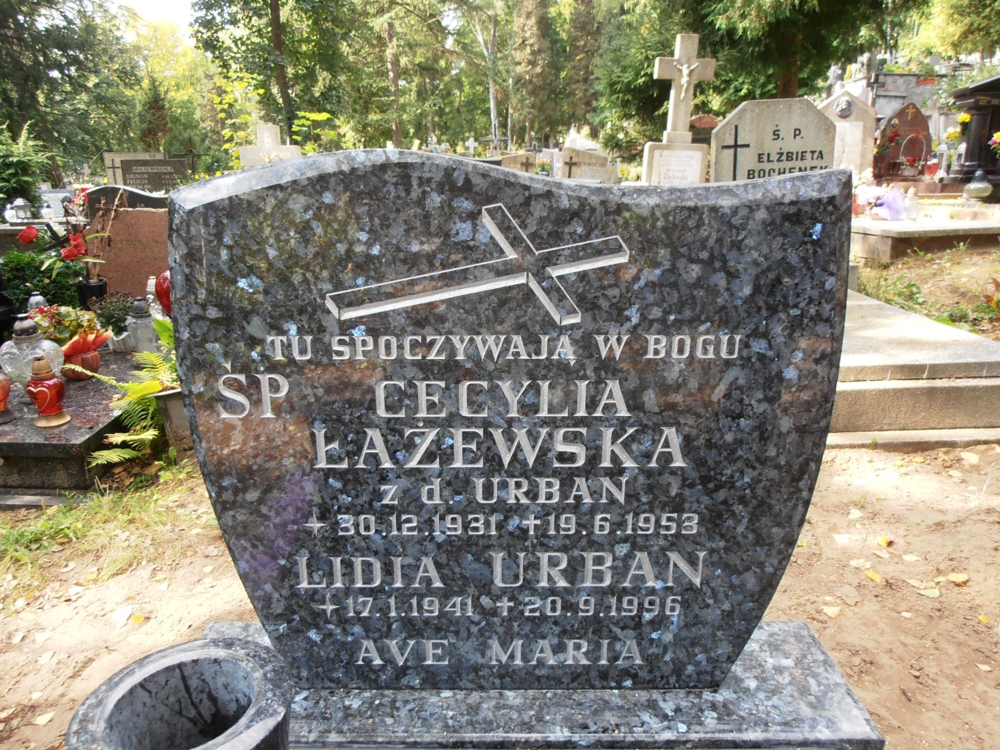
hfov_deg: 71.6
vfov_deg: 56.8
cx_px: 500
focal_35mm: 24
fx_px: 693
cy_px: 375
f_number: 3
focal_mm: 4.2
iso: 80
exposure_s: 1/80
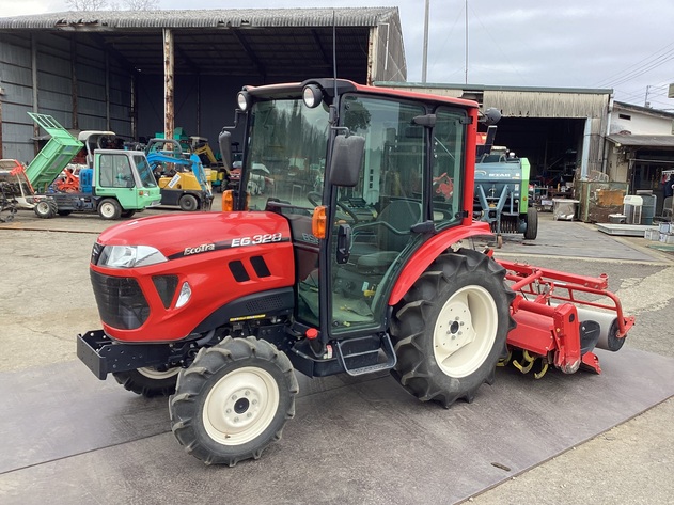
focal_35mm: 31
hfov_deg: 58.4
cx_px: 337
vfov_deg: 45.4
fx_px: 603
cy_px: 252
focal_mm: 3.3
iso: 25
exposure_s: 1/156
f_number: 2.4
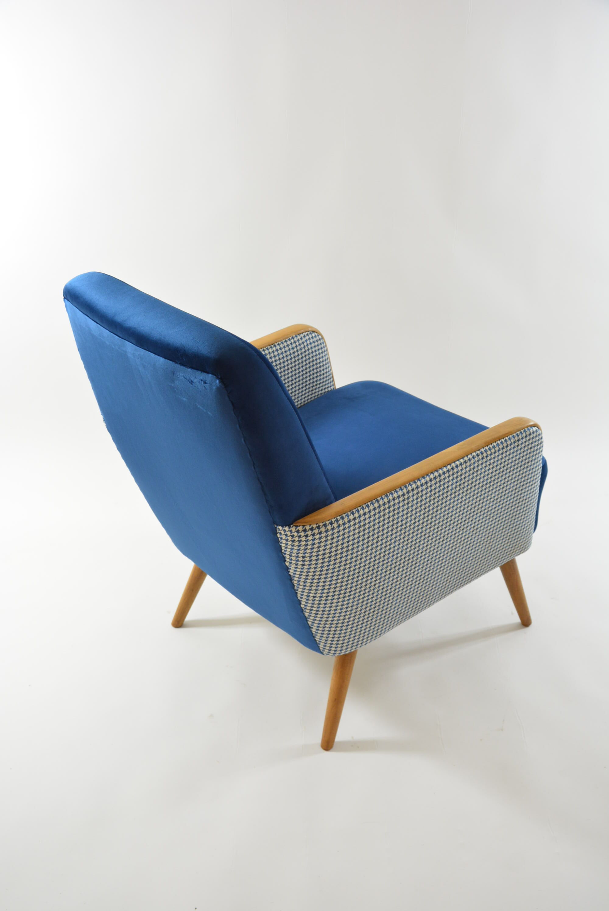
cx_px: 304
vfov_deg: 51.2
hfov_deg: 35.6
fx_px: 950
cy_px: 456
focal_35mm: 38
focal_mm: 25
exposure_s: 1/60
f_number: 5.6
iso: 560
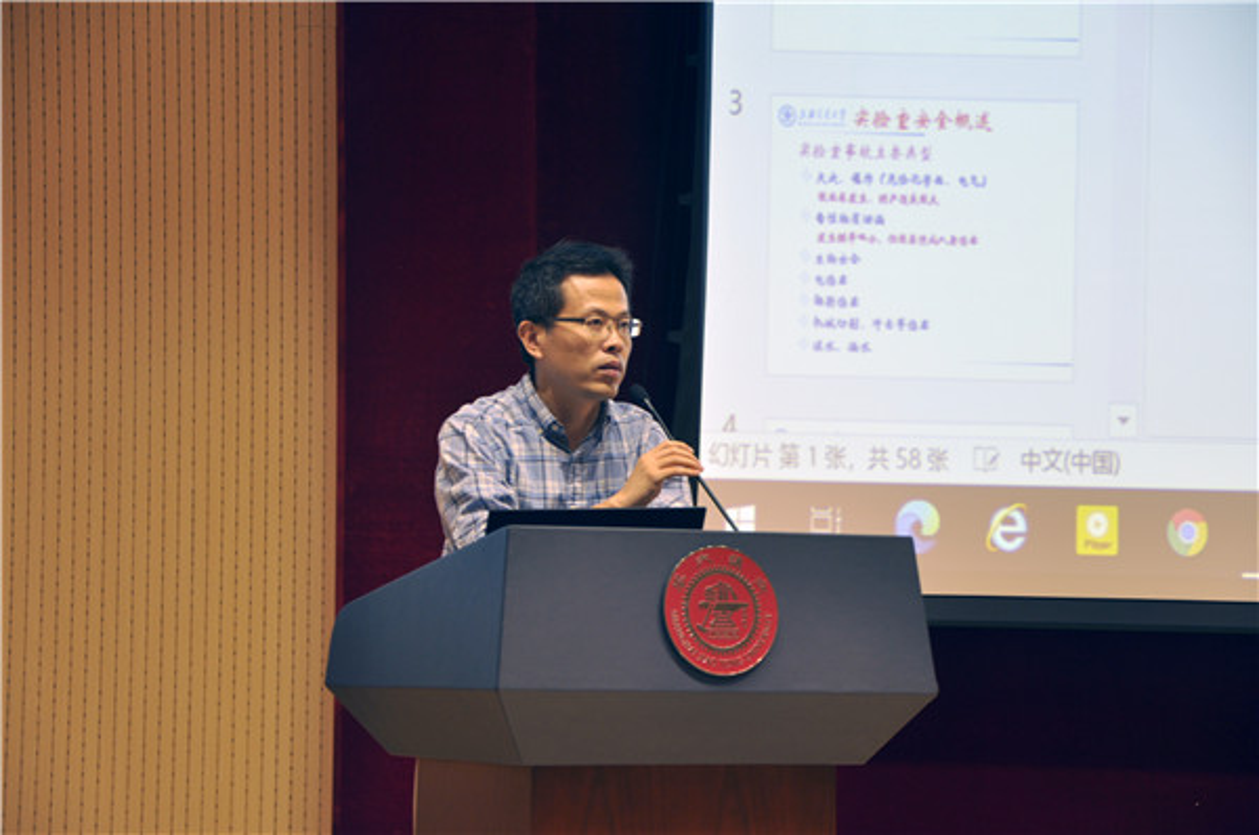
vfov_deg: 11.4
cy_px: 418
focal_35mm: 120
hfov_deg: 17.1
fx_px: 4190
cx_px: 630
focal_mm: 80
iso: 250
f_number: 5.3
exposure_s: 1/10
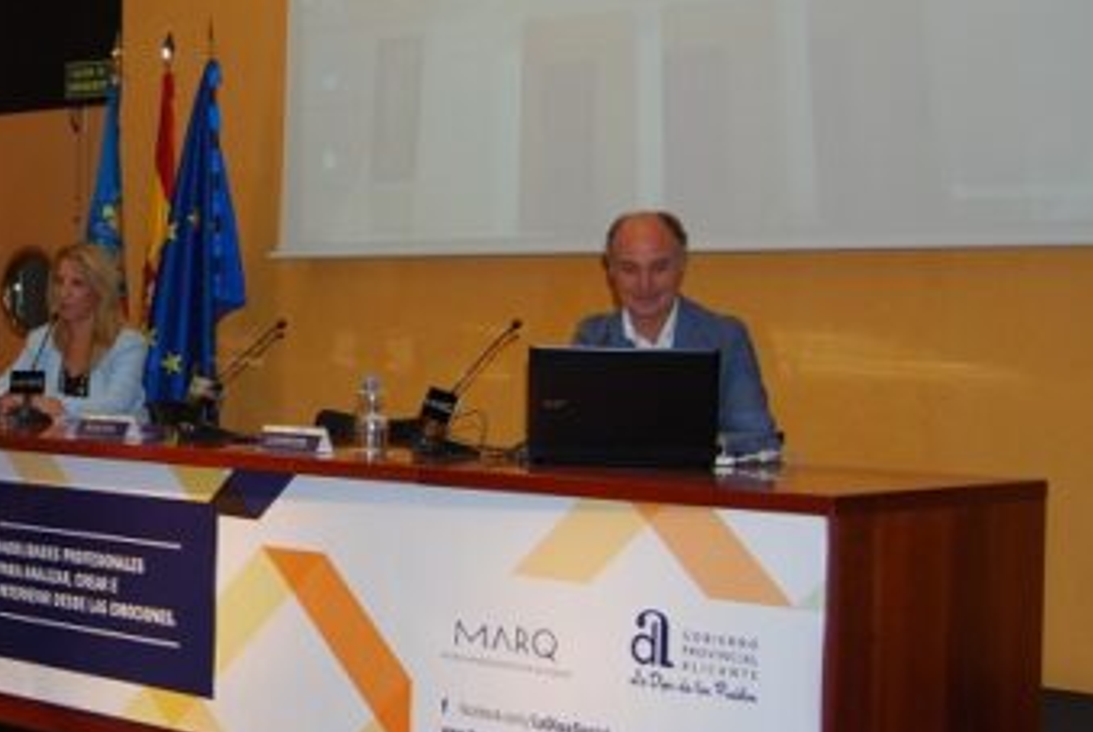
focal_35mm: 68
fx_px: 2067
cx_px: -13
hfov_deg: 27.8
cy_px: 300
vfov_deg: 20.1
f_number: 3.8
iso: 200
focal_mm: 20
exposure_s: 1/60
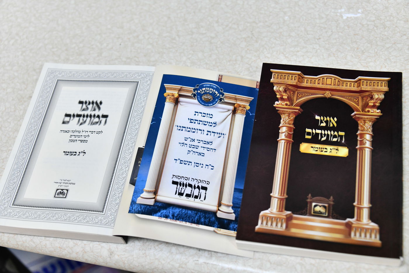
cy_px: 136
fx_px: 625
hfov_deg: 36.3
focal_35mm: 55
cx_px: 204
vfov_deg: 24.6
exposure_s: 1/125
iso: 1600
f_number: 5.6
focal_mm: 55
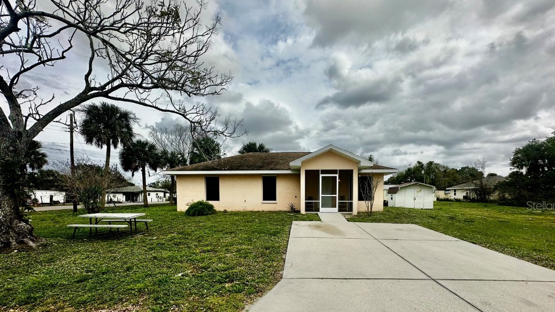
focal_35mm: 16
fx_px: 235
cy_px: 205
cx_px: 289
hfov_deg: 99.3
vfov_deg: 65.5
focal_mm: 2.22
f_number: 2.2
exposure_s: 1/2398
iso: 50
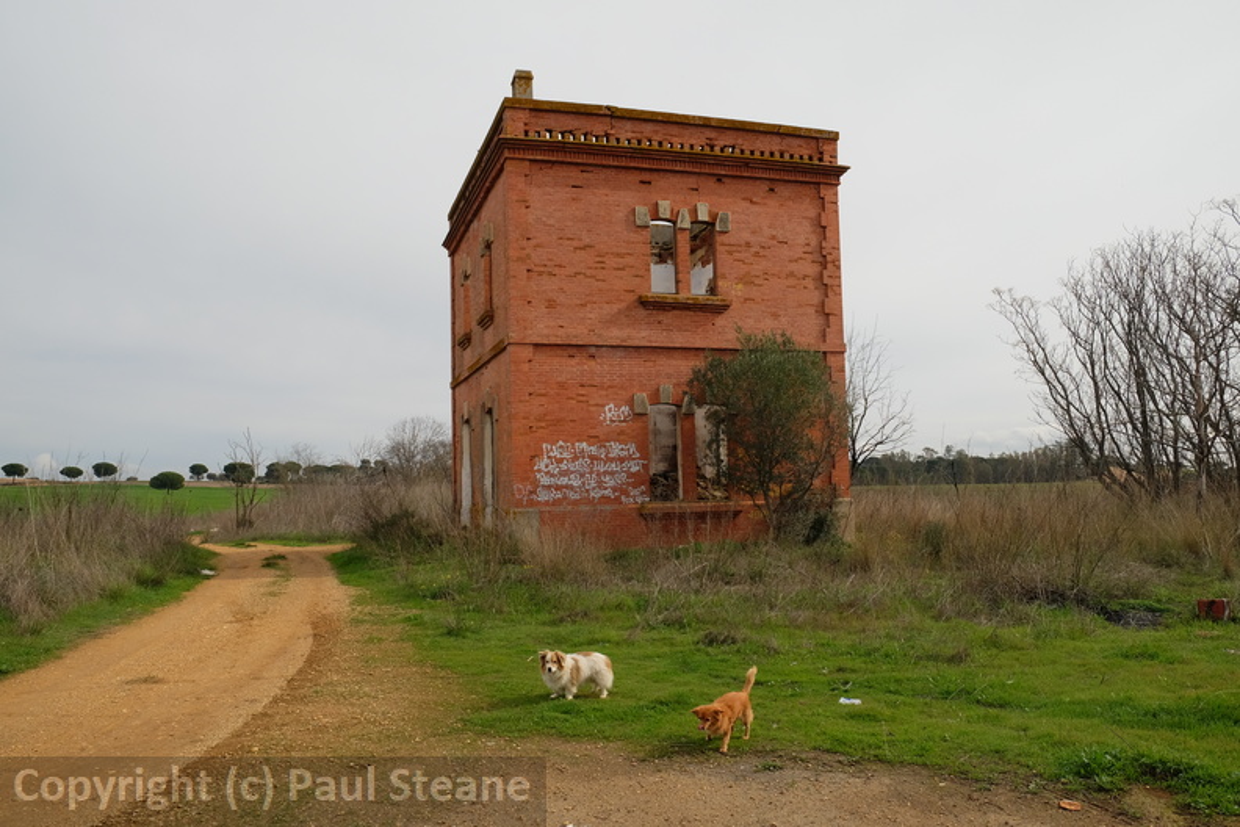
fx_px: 930
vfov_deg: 47.9
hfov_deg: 67.4
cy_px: 414
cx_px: 620
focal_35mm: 27
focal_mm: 18
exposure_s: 1/350
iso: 400
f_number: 10
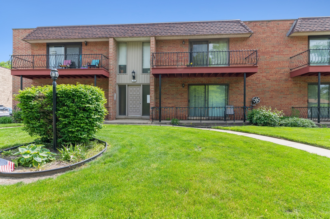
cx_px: 165
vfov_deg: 61.9
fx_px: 183
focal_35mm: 20
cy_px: 110
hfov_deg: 84.0
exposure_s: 1/250
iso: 200
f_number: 5.6
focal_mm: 20
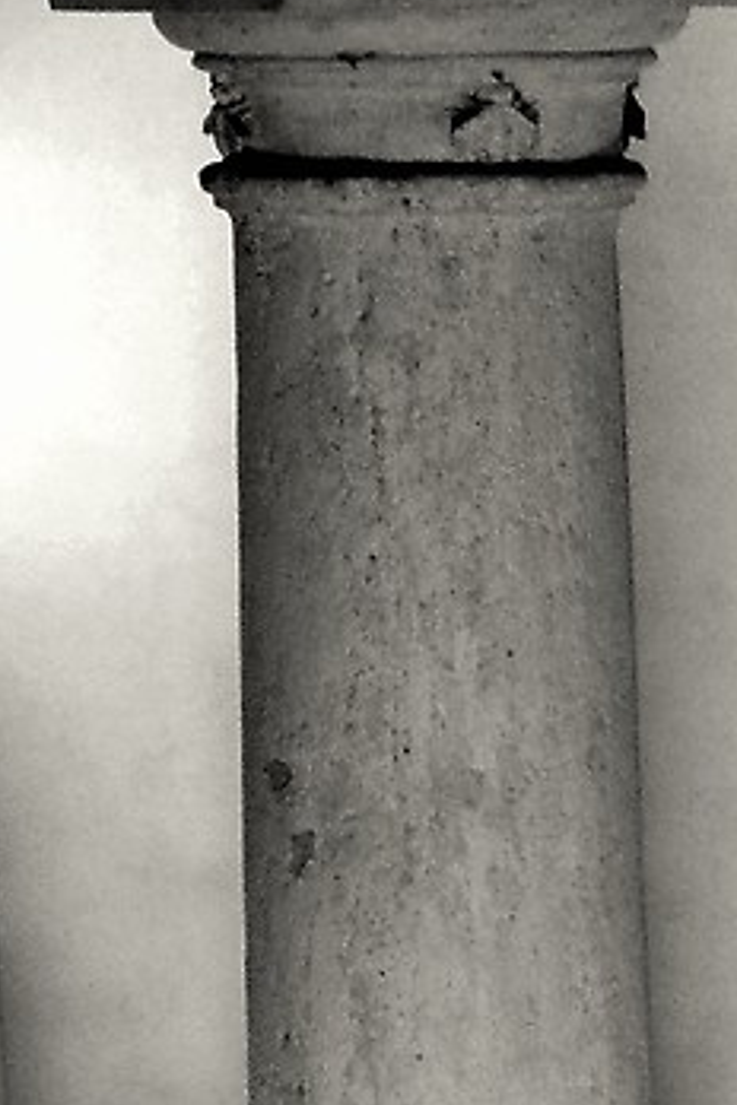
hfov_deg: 7.3
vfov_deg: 9.9
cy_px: 2489
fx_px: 5711
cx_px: 1106
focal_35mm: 186
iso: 720
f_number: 4.5
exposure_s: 1/30
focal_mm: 18
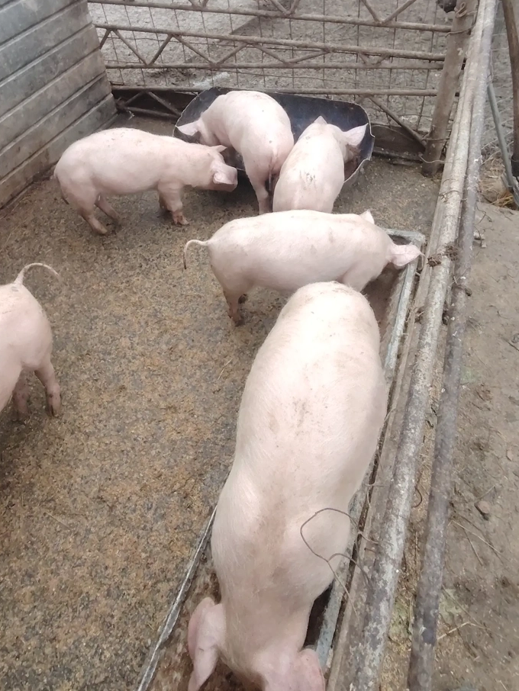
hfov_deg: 54.5
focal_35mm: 25
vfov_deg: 66.8
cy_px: 211
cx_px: 205
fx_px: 500
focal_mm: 1.42
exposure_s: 1/140
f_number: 2.2
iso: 100
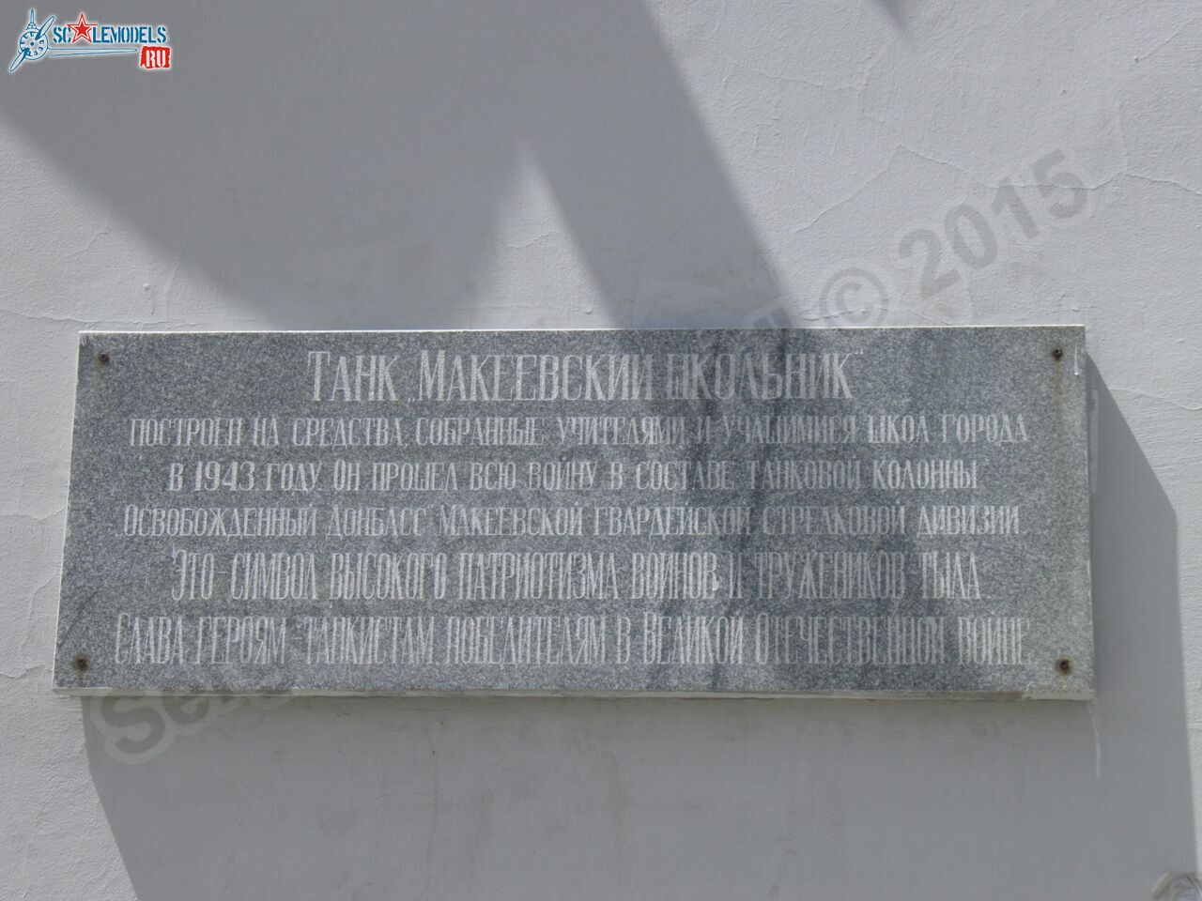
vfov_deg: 14.8
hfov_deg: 19.6
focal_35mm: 100
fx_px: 3472
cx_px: 601
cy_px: 450
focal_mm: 17.1
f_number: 5.6
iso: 50
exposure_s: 1/320
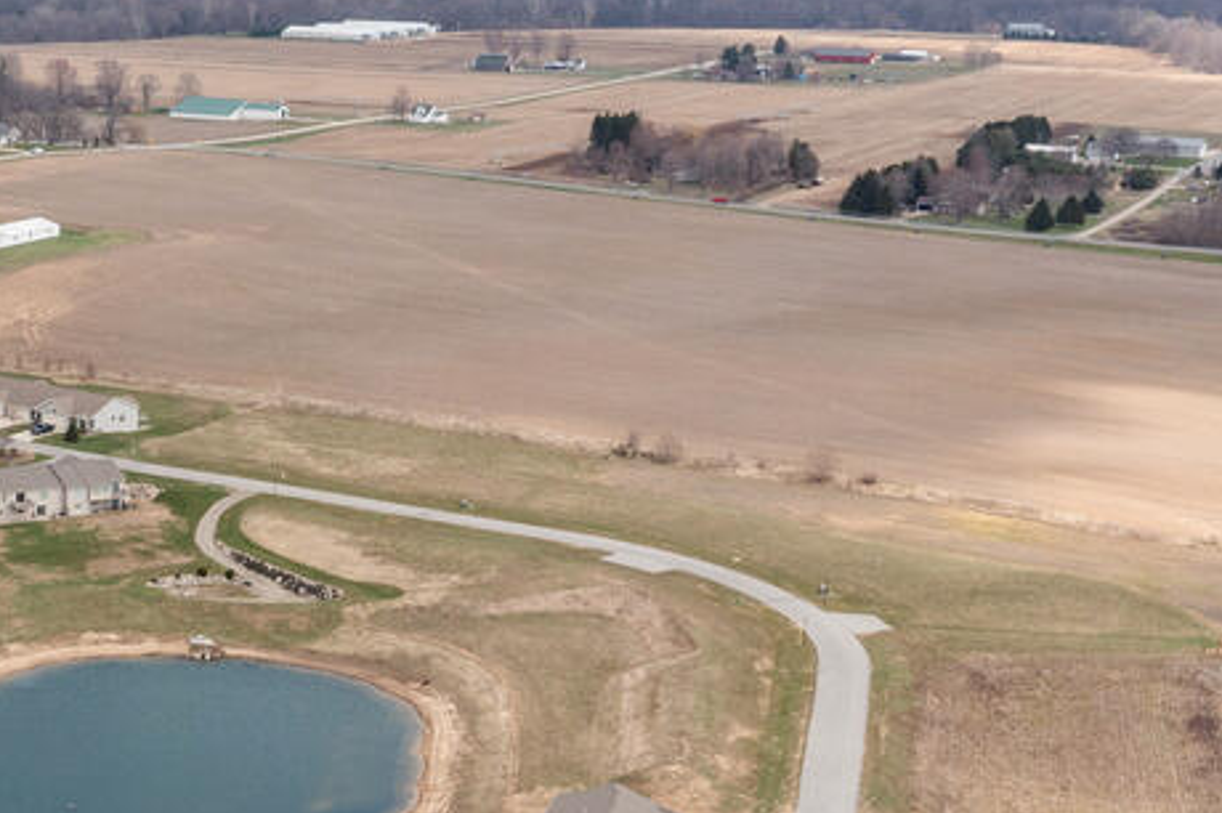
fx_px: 2476
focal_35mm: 73
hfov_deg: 25.8
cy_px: 498
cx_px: -93
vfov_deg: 18.6
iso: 100
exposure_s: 1/320
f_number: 5.6
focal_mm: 10.26
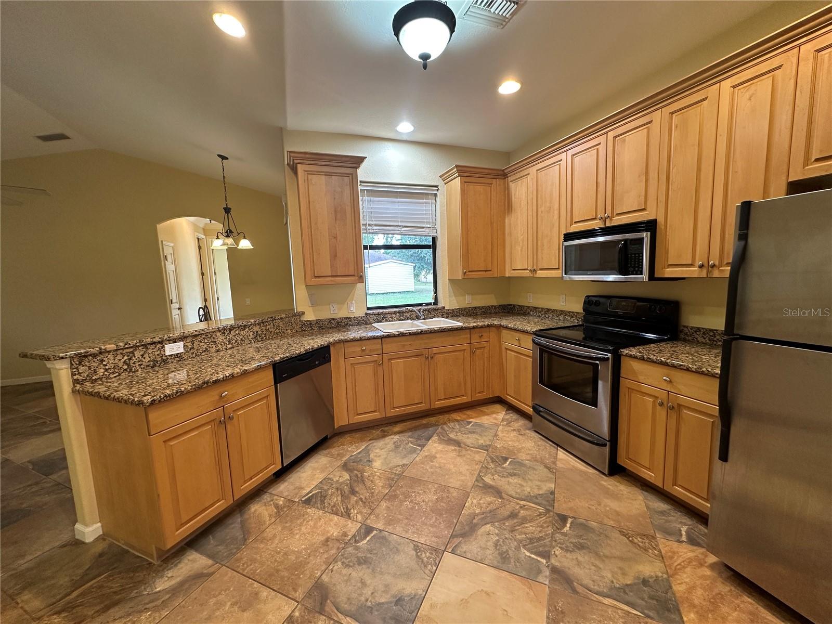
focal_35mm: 14
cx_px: 416
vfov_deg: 85.7
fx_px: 336
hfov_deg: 102.1
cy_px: 312
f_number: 2.2
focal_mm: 2.22
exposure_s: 1/60
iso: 160
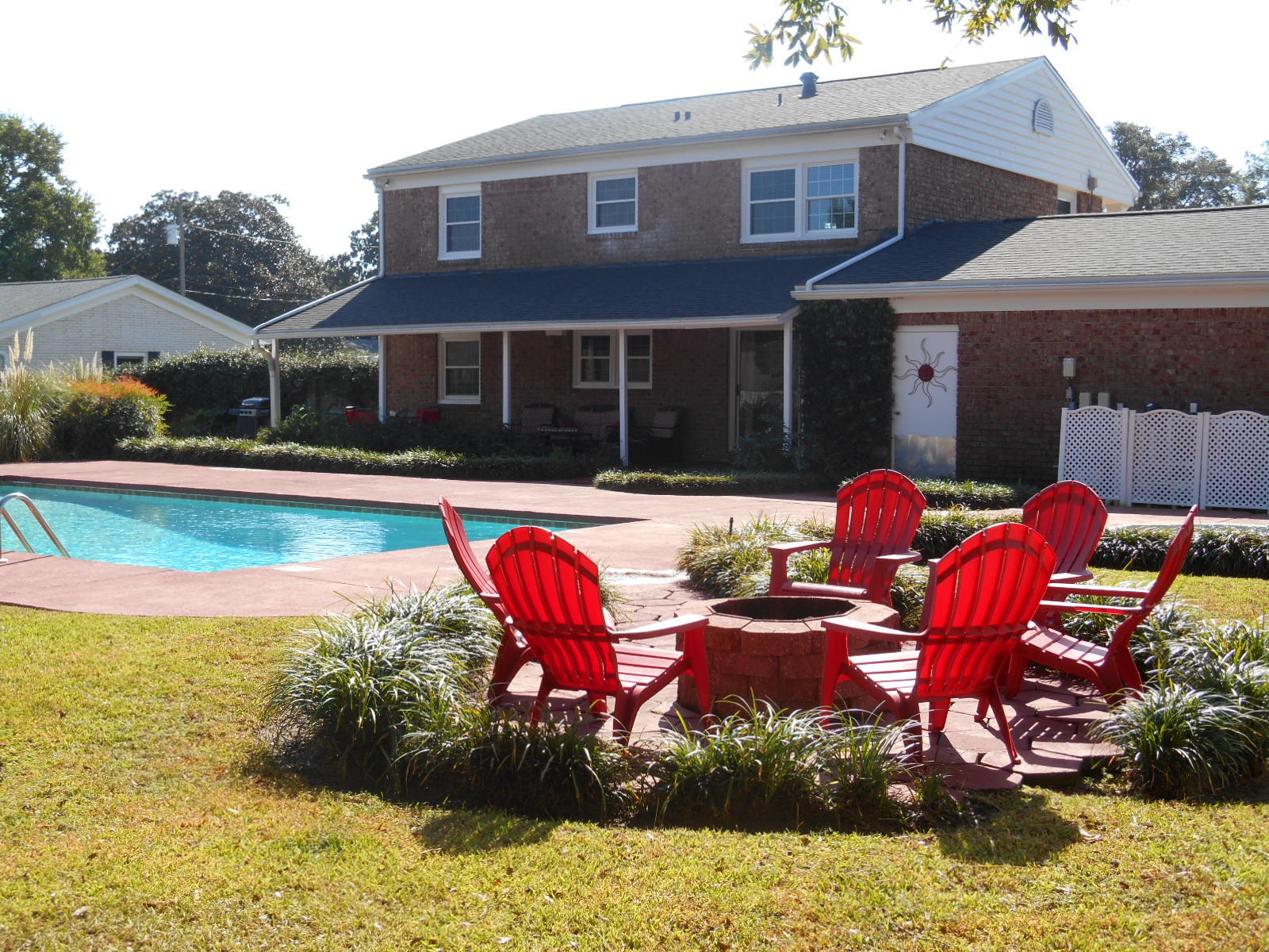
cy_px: 476
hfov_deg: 41.2
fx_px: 1686
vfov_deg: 31.5
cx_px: 634
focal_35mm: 46
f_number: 4
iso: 80
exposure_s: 1/320
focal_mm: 8.3
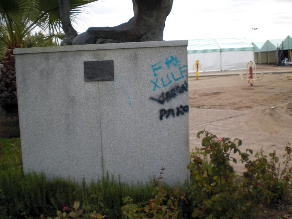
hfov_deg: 49.0
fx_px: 321
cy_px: 110
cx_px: 146
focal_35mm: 38
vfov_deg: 37.7
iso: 100
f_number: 3.1
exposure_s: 1/125
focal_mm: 6.3
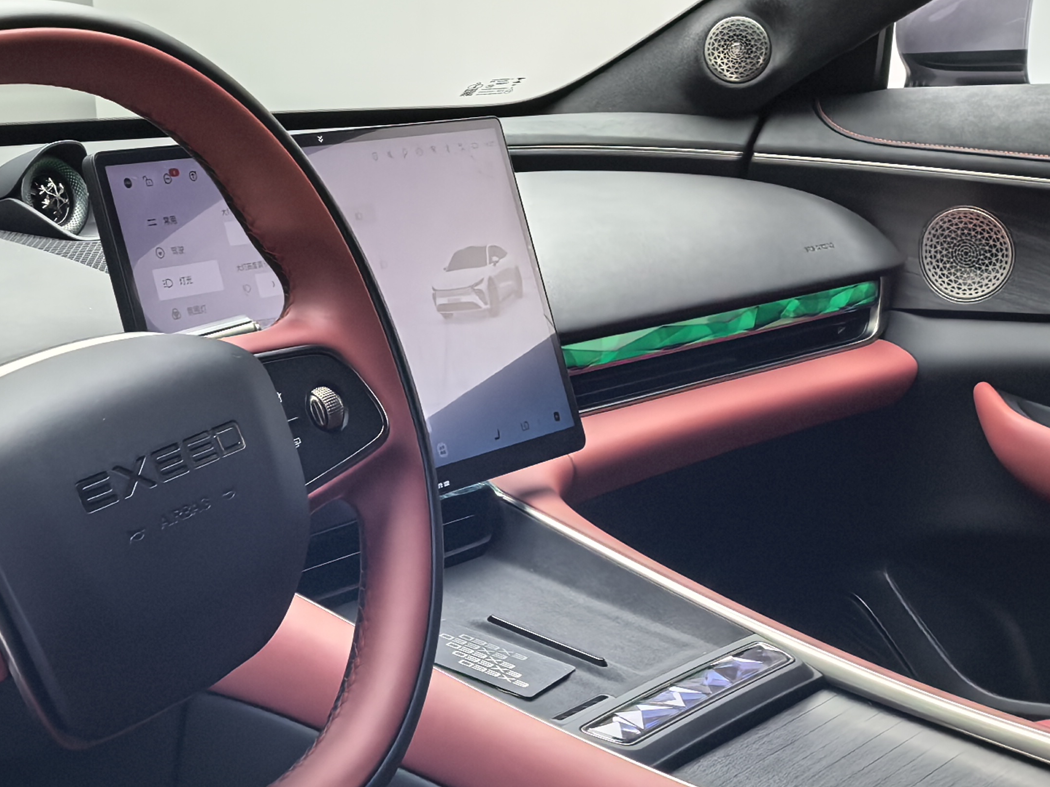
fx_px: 2123
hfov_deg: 27.7
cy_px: 252
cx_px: 416
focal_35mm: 70
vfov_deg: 20.9
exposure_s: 1/100
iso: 200
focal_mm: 8.5
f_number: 4
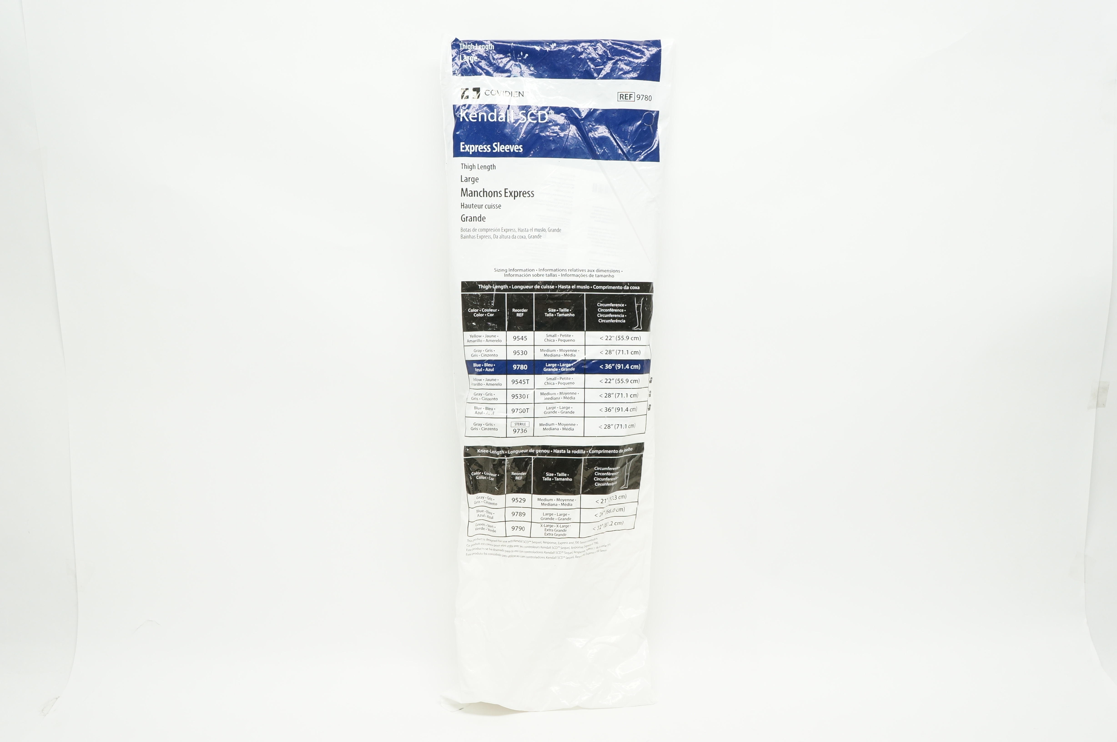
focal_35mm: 33
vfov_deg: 39.9
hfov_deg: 57.3
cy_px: 371
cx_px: 558
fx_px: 1023
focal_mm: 22
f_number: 6.3
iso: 400
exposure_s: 1/40
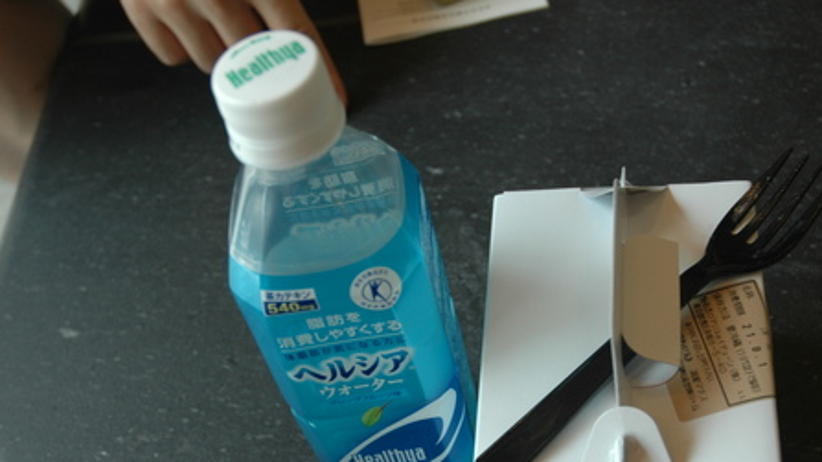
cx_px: 430
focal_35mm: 53
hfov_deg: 39.4
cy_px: 341
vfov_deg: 22.5
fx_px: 1148
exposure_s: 1/60
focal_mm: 25
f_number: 4
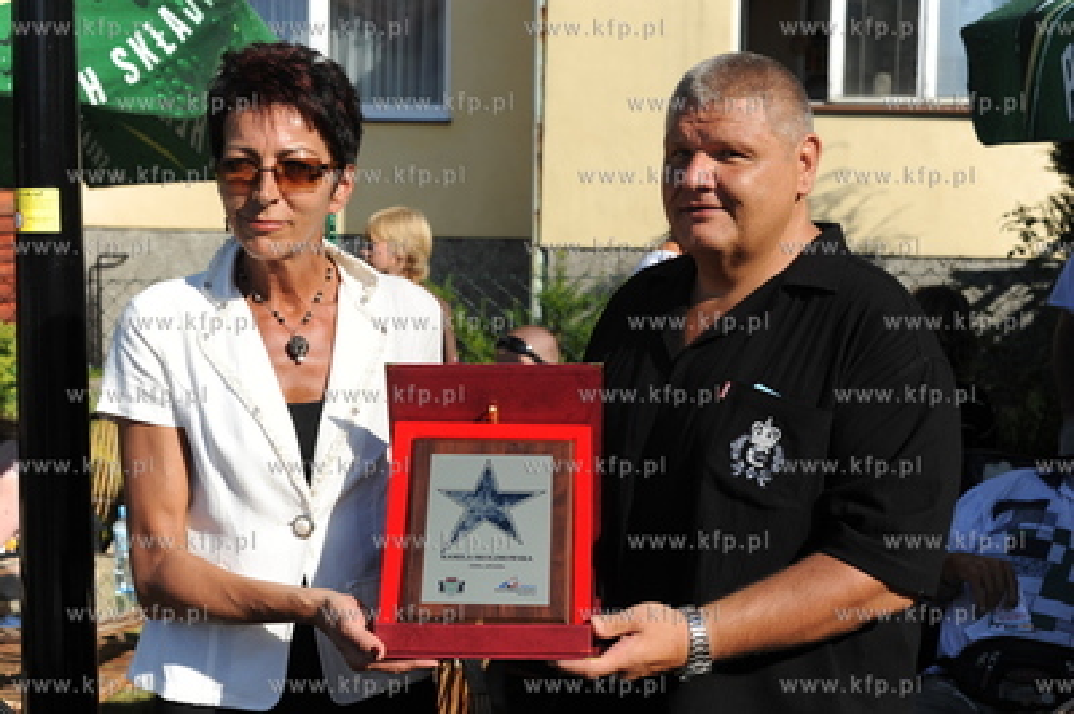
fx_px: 1490
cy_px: 357
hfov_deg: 39.6
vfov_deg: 26.9
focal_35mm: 50
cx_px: 537
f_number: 5.6
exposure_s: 1/800
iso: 200
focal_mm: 50
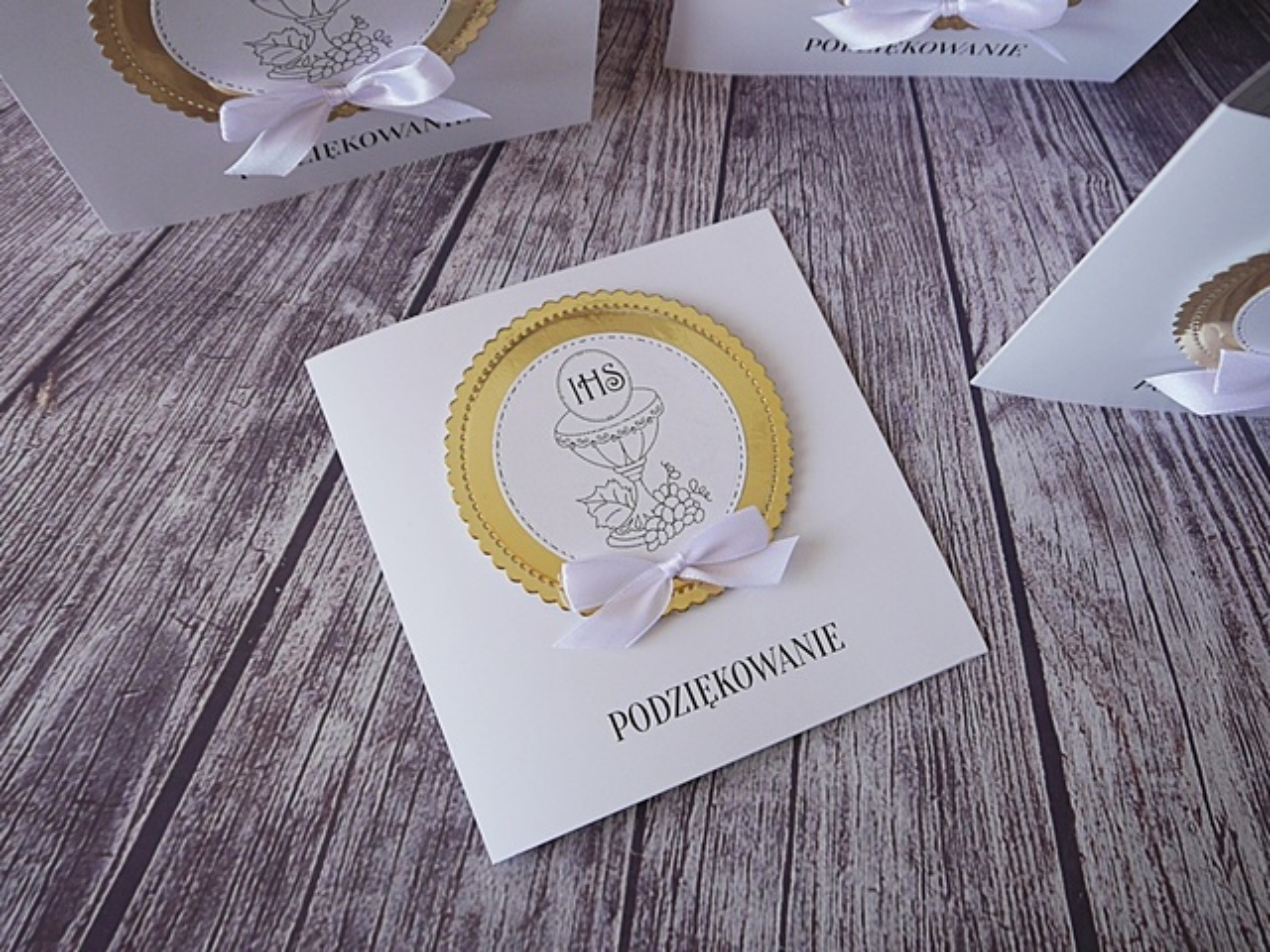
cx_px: 635
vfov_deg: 39.7
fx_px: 1321
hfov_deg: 51.4
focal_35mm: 36
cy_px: 476
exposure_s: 1/100
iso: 160
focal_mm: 18
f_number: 4.1
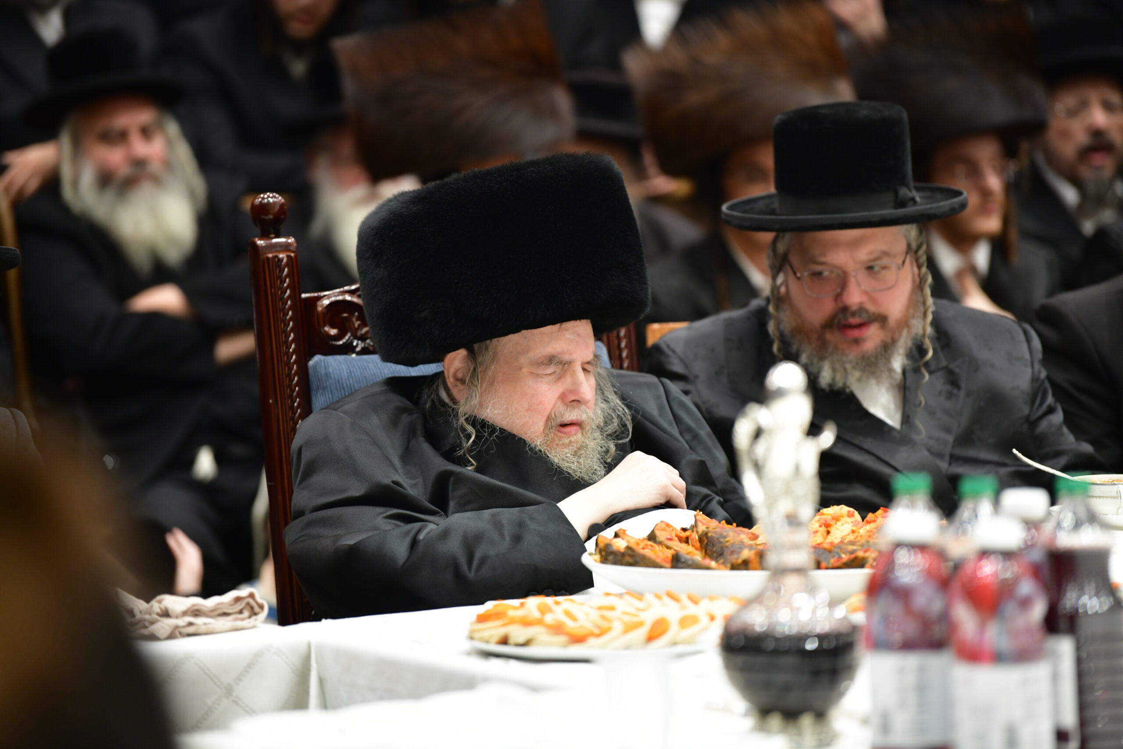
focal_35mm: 190
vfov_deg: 7.2
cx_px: 562
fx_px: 5927
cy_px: 374
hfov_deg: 10.8
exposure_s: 1/100
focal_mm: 190
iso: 800
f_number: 2.8
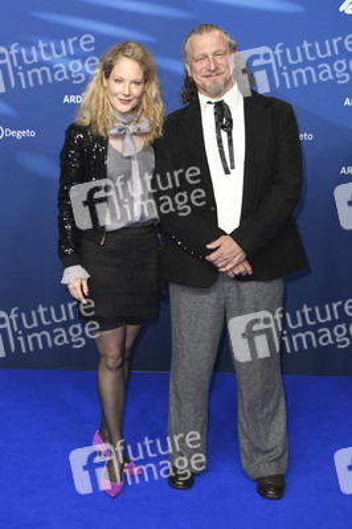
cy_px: 264
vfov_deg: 41.1
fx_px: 705
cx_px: 176
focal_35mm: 48
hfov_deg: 28.0
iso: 800
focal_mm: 48
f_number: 4
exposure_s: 1/320
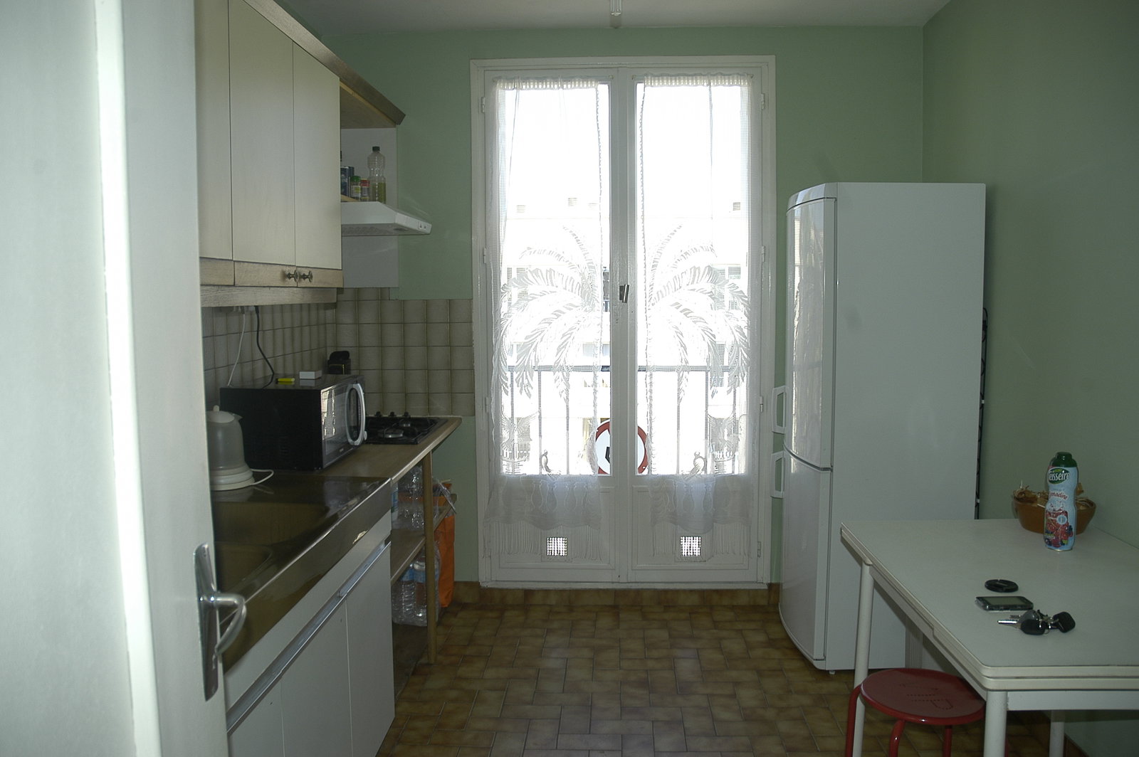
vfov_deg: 47.9
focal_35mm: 27
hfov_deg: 67.4
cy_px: 378
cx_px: 570
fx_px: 854
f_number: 4
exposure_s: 1/180
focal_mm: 18
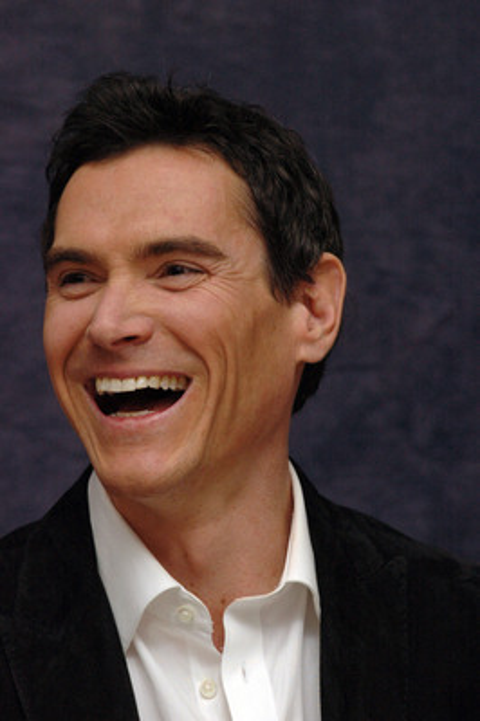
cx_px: 240
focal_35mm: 218
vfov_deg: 9.5
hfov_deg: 6.3
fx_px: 4357
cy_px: 360
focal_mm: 145
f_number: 8
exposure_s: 1/320
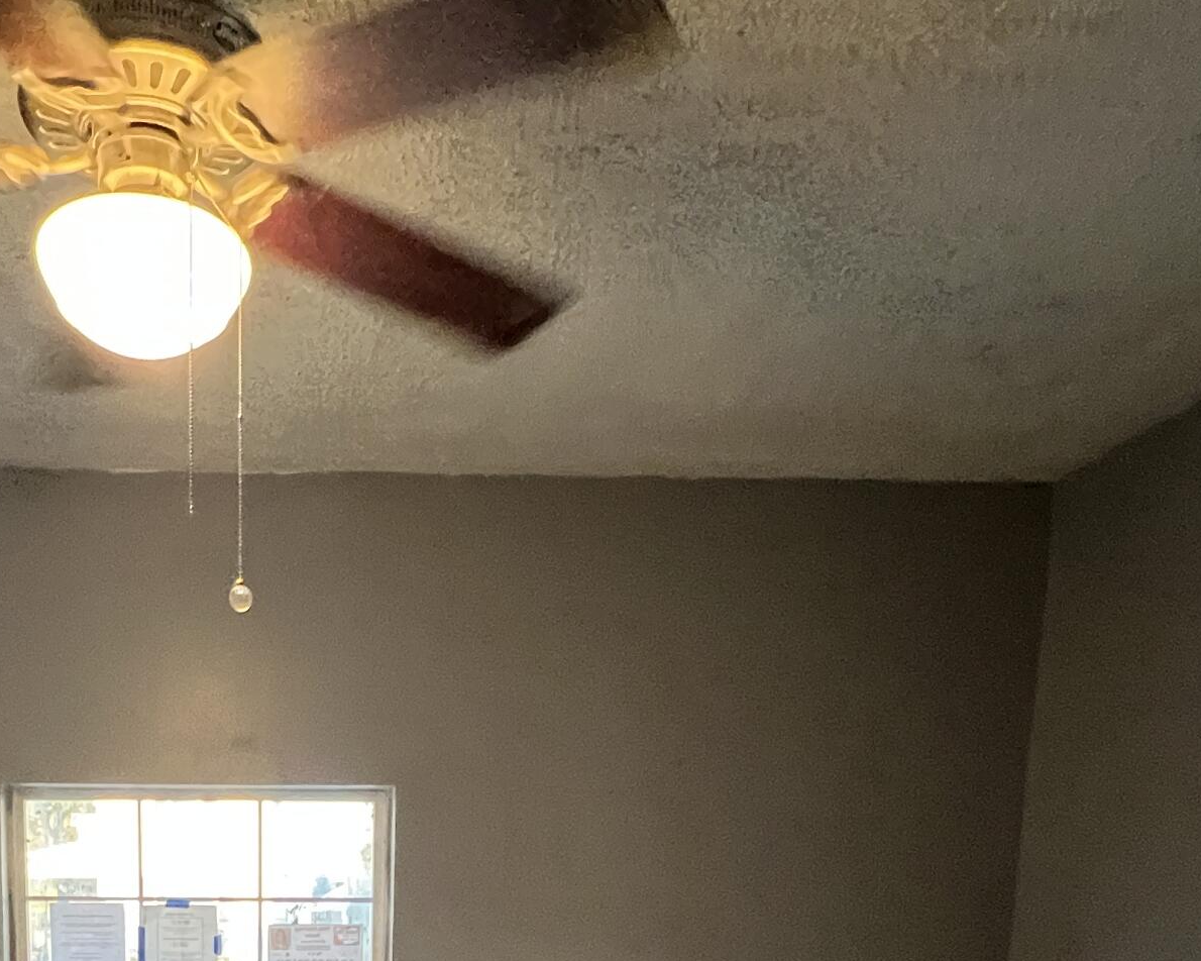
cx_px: 272
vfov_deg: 36.3
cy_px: 1132
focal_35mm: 32
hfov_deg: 52.7
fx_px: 1137
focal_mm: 1.57
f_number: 1.8
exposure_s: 1/60
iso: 500
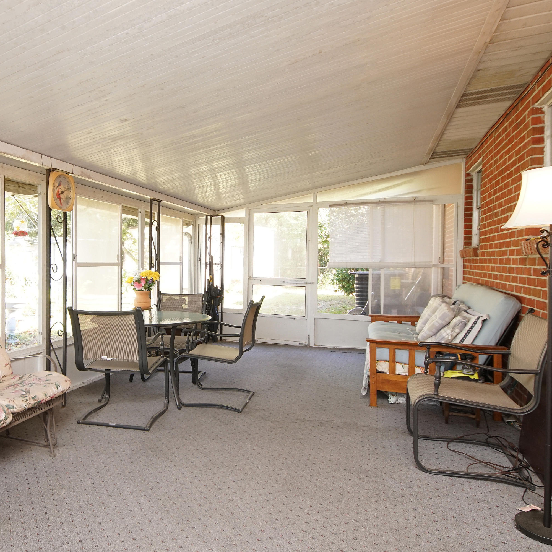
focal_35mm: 23
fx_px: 415
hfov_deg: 64.5
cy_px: 276
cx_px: 161
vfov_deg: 67.3
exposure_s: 1/60
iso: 800
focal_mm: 12
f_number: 4.5
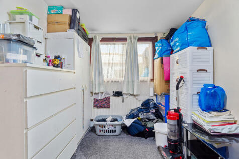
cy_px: 80
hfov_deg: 100.4
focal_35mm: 15
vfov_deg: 77.3
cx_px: 120
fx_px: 100
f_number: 4
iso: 100
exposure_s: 1/1.25
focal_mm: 10
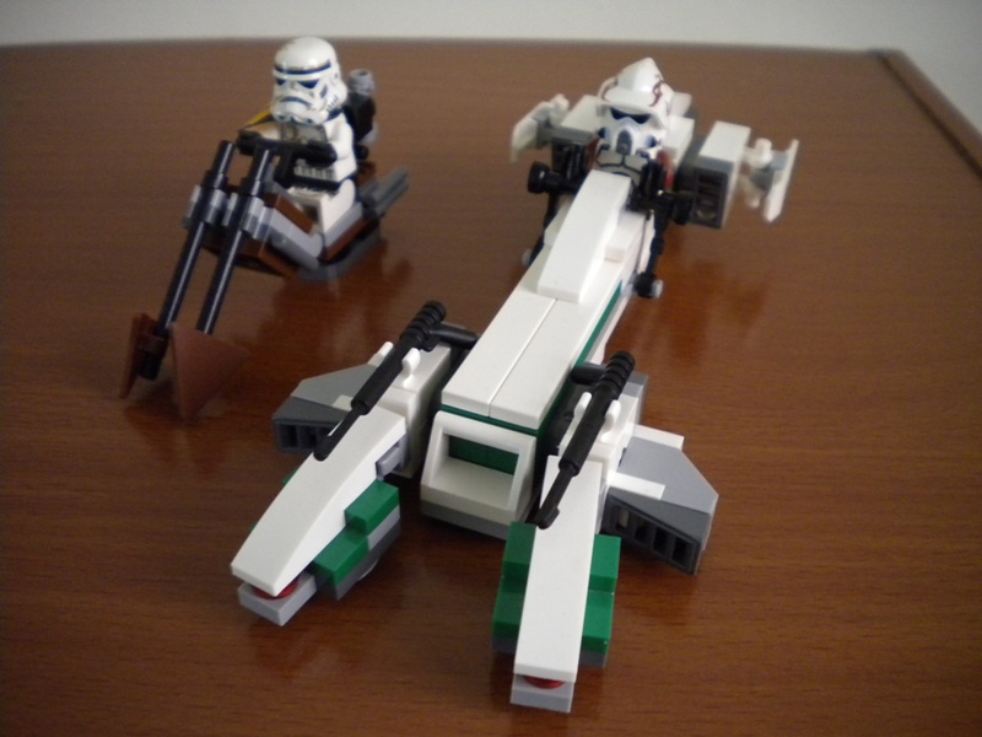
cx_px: 491
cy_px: 368
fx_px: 993
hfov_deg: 52.6
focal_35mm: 35
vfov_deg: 40.7
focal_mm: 6.3
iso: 400
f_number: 3.1
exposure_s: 1/10.1
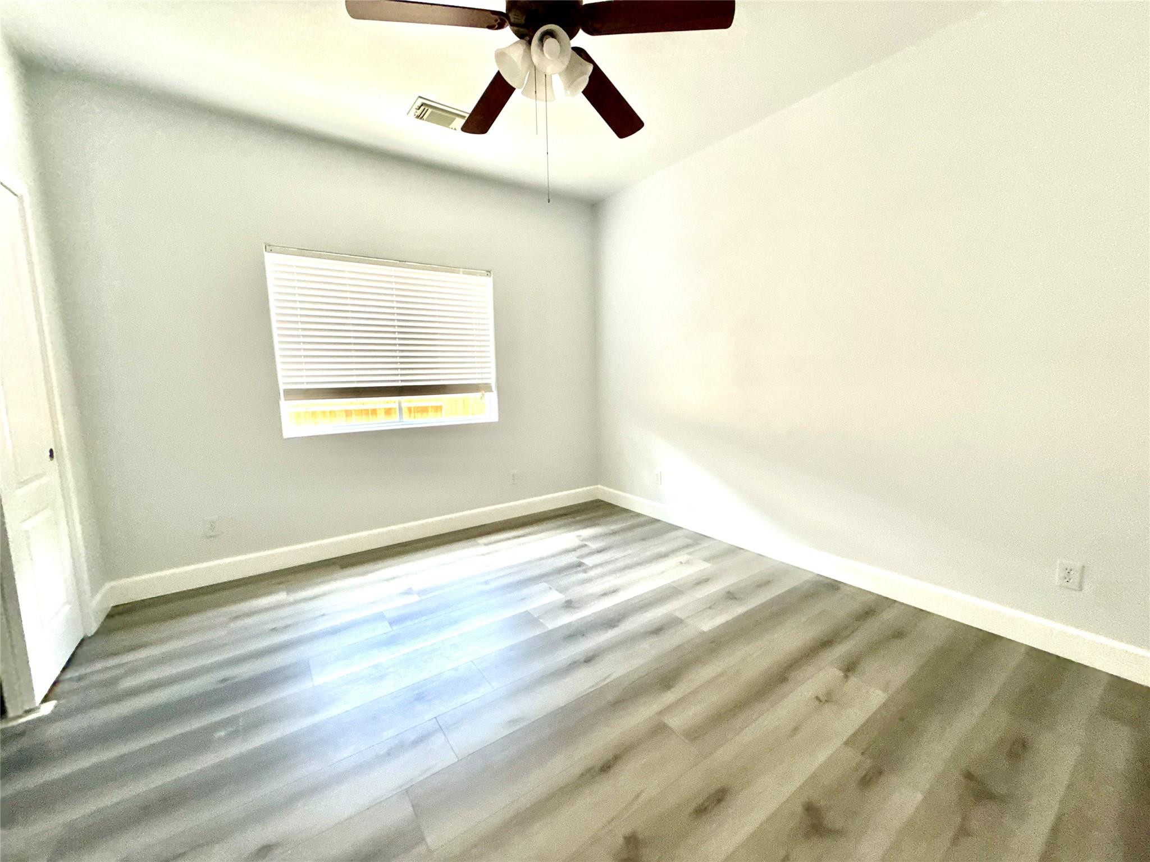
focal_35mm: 14
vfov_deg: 85.7
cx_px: 575
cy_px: 431
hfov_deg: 102.1
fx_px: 465
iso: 200
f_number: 2.2
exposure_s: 1/99
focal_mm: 2.22
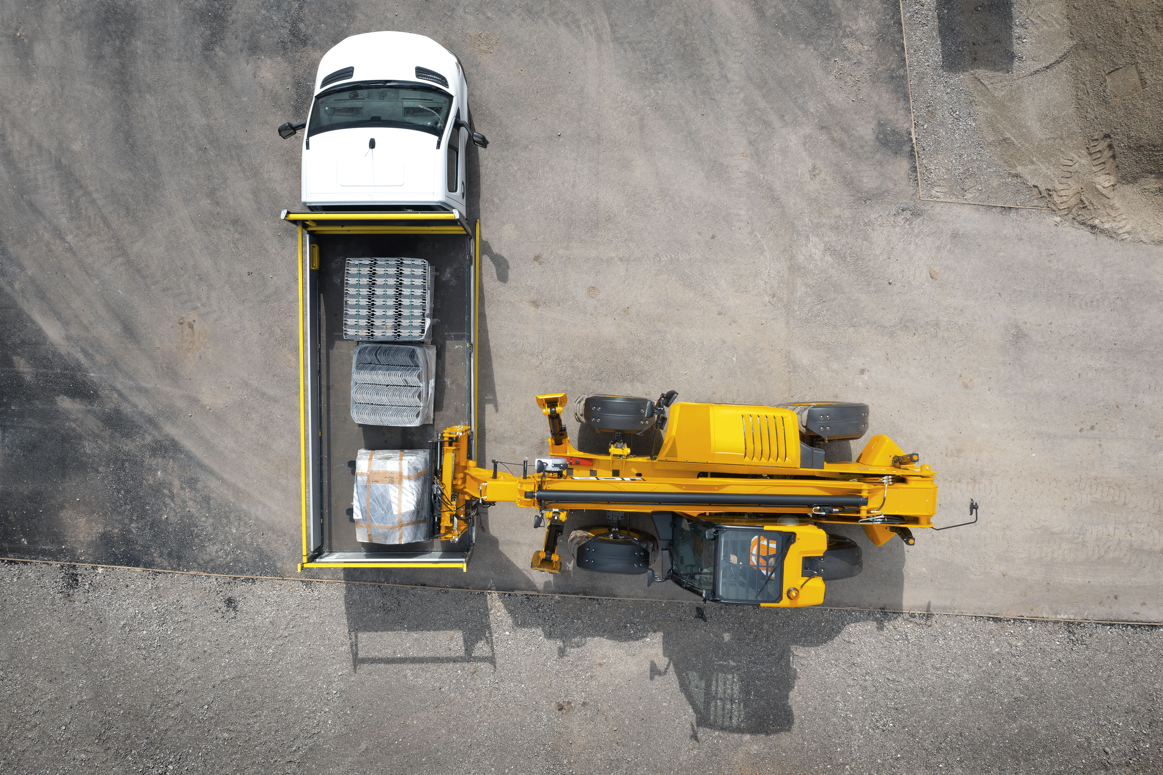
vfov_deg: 46.4
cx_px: 582
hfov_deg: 65.5
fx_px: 904
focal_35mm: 28
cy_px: 388
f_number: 6.3
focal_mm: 10.26
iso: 100
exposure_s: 1/500
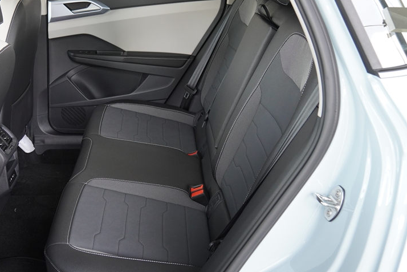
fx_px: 486
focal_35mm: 43
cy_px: 105
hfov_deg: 44.5
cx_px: 124
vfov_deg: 31.1
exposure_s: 1/60
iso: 640
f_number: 4
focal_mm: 20
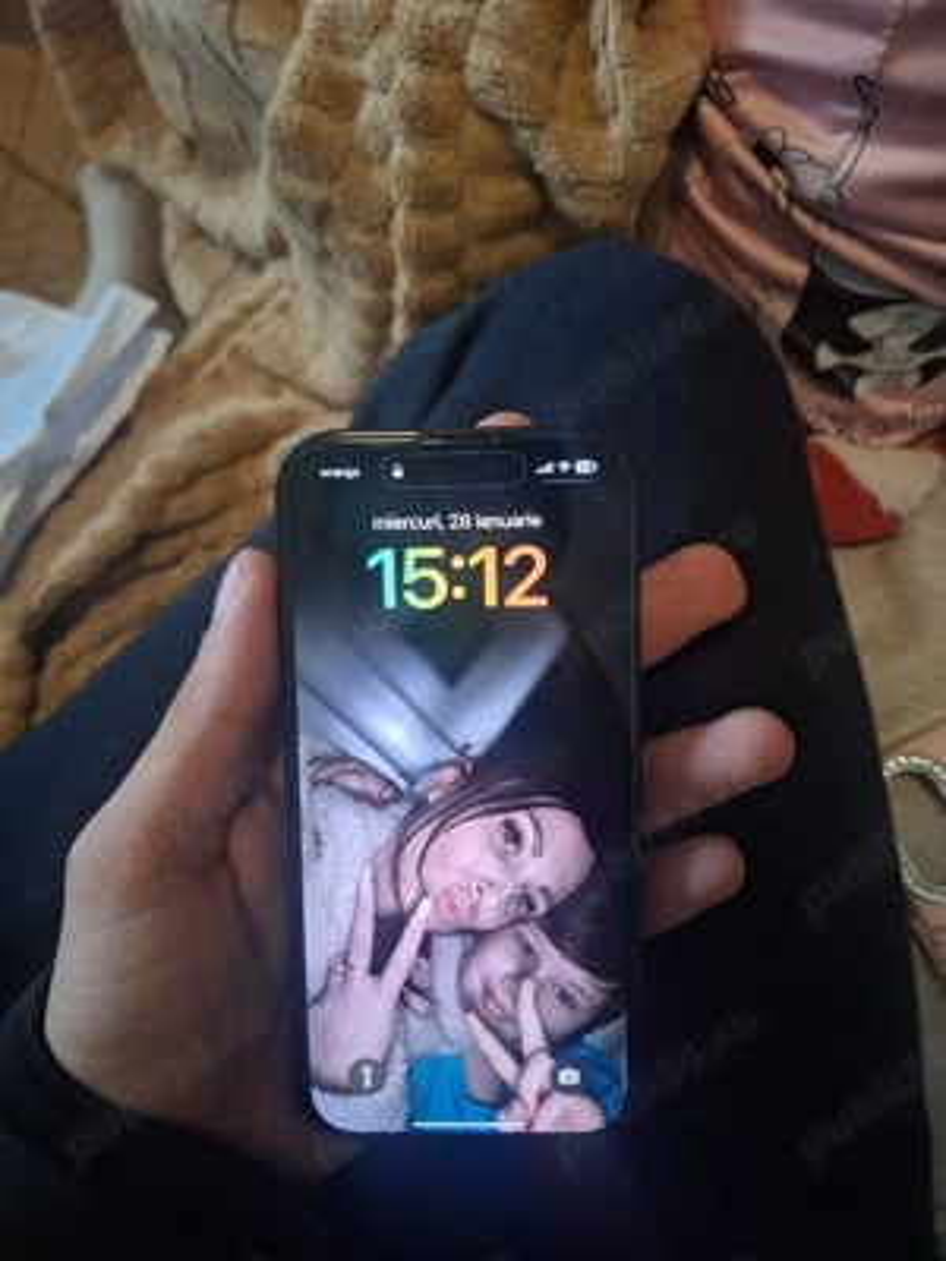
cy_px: 630
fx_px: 838
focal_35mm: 23
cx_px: 473
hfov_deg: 58.9
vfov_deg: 73.9
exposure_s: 1/50
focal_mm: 5.54
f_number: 1.8
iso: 250
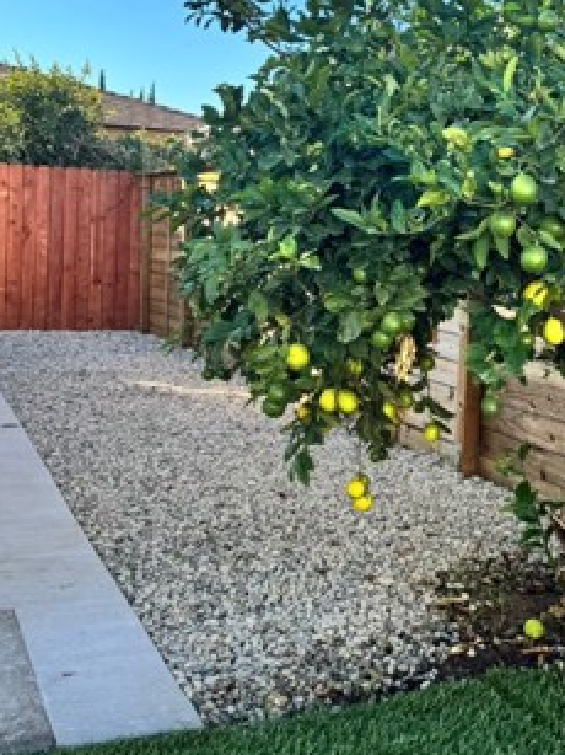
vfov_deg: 38.0
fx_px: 1089
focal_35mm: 50
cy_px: 280
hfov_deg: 28.9
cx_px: 368
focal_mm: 6.76
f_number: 1.78
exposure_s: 1/1869
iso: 80
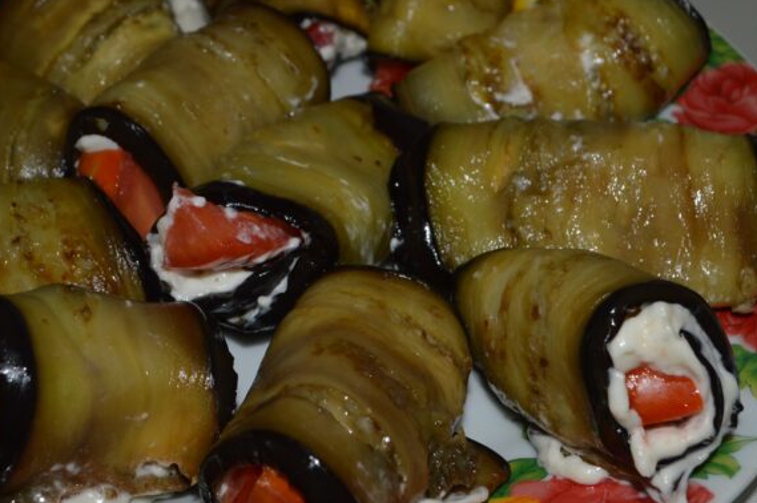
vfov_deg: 22.9
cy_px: 283
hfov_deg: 33.9
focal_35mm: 59
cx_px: 325
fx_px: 1239
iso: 100
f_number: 8
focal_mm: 32
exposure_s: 1/60
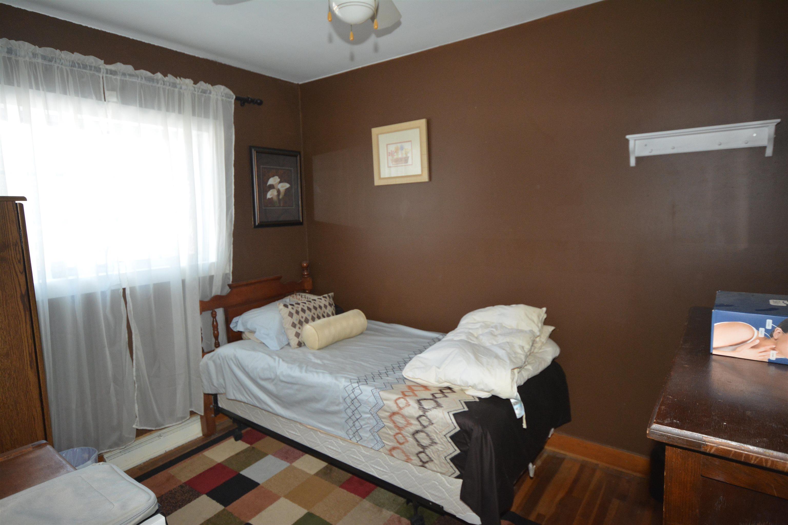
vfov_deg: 59.5
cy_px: 262
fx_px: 460
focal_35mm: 21
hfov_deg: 81.2
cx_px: 394
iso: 1250
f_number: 4.8
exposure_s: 1/60
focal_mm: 14
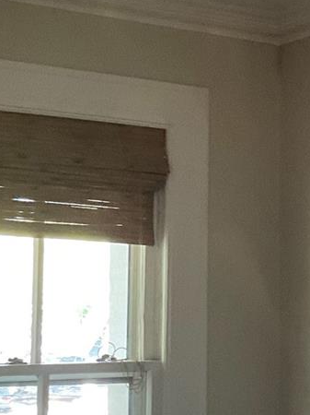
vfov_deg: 19.8
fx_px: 1183
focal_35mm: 99
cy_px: 201
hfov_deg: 14.9
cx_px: 215
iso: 160
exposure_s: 1/60
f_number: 1.8
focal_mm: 3
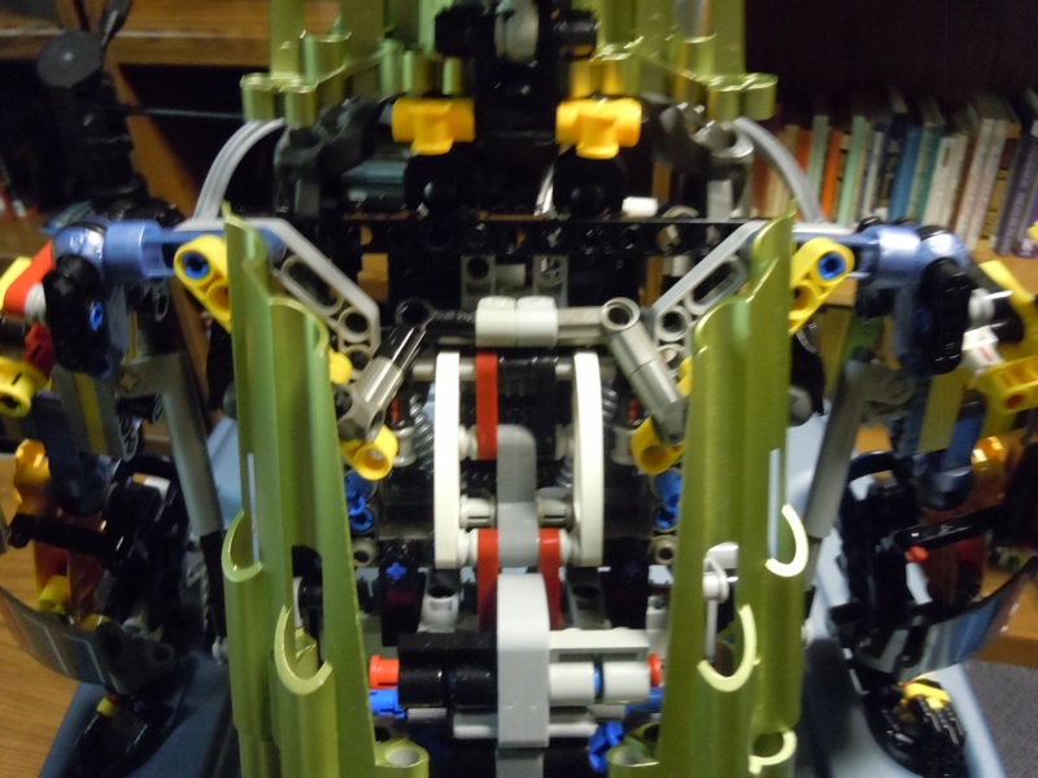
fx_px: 840
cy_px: 389
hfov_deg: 63.4
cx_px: 519
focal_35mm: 28
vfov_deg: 49.7
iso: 800
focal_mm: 5
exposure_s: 1/10
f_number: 3.7
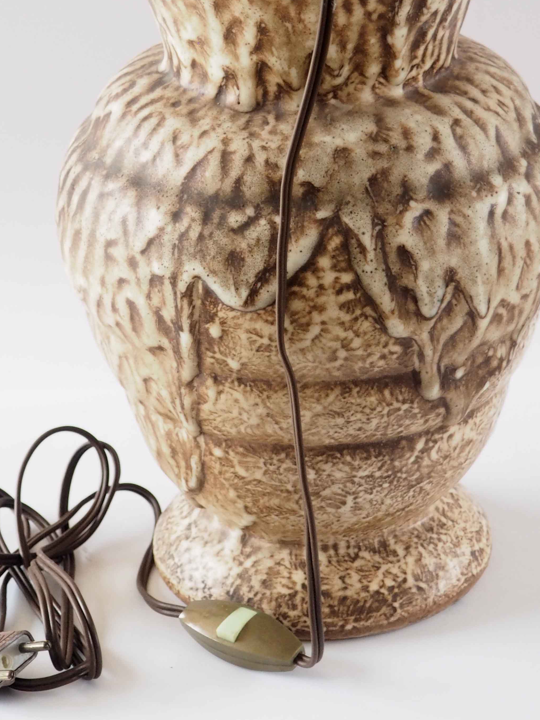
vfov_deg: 15.7
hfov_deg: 11.9
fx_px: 2600
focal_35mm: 125
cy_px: 204
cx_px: 289
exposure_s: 1/50
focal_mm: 37
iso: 1600
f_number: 5.3
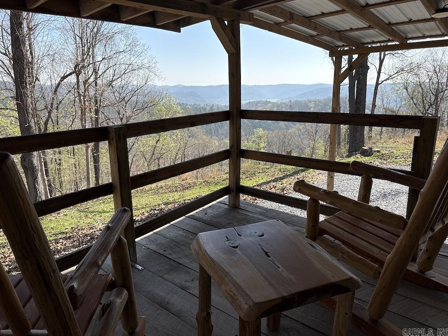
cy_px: 162
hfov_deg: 69.4
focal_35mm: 25
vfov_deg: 54.9
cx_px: 216
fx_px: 324
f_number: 1.78
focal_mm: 6.76
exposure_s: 1/3145
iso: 100
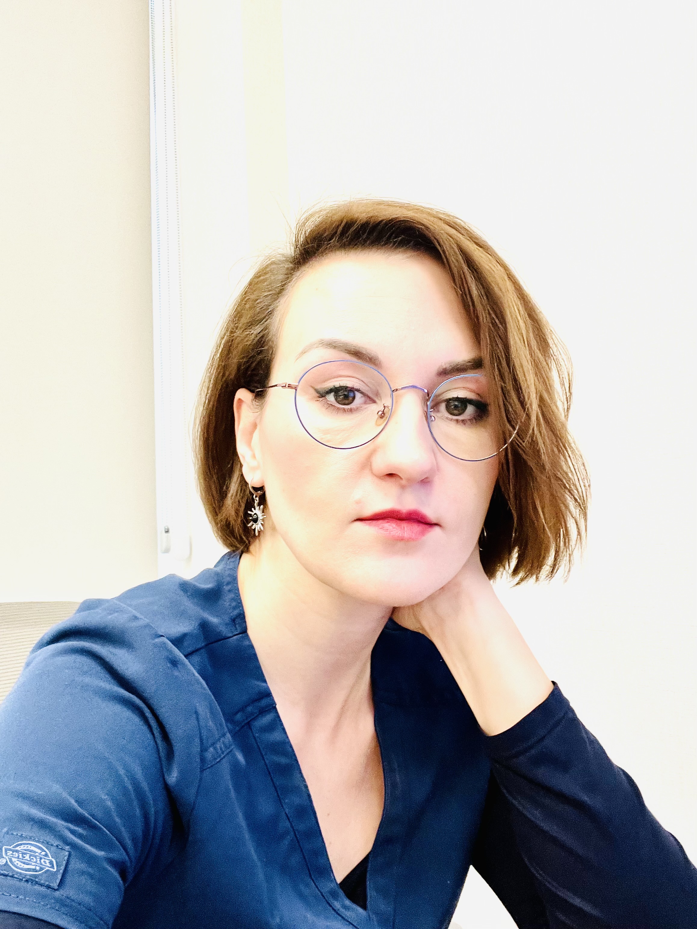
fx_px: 805
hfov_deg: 46.8
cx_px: 348
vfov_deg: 60.0
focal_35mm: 30
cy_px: 464
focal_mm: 2.71
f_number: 2.2
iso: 160
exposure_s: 1/50
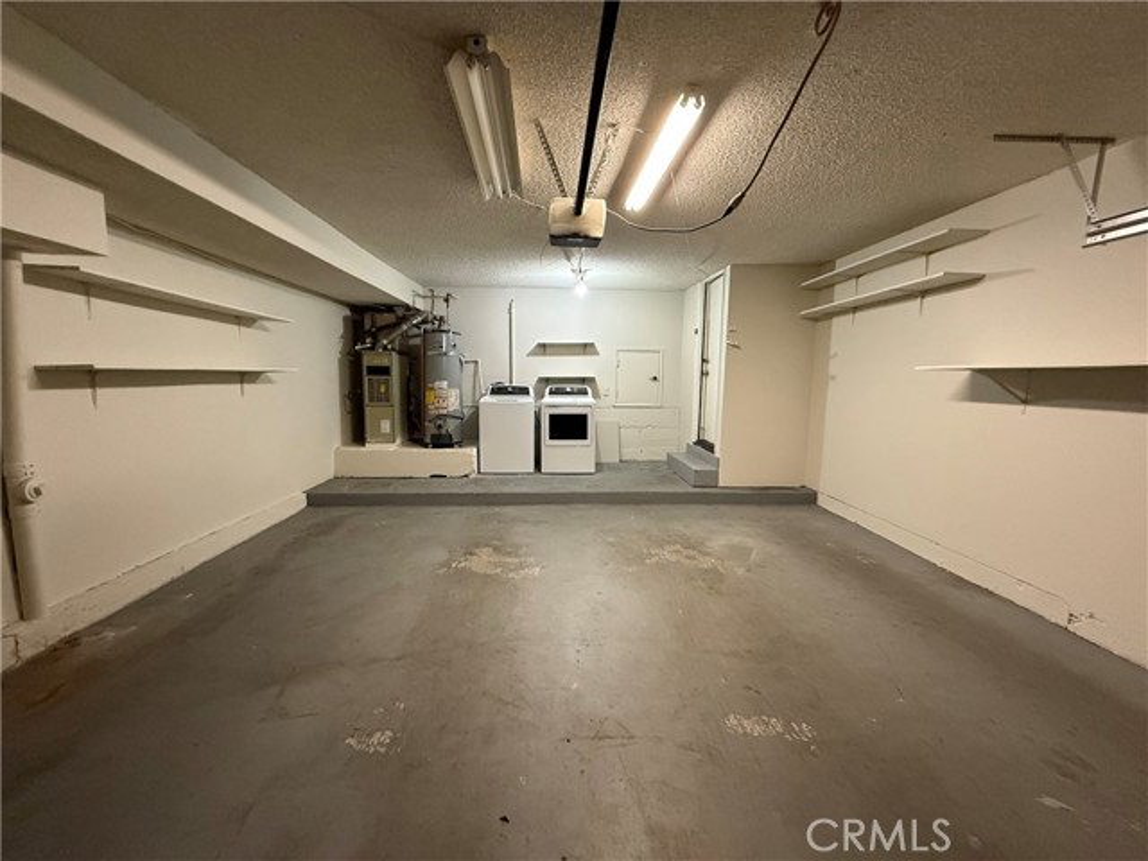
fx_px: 464
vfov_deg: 85.7
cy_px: 430
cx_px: 574
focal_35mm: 14
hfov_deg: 102.1
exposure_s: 1/60
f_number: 2.2
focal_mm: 2.22
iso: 640
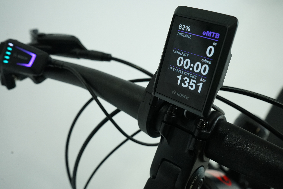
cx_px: 142
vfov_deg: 36.9
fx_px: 283
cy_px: 94
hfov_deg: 53.1
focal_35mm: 36
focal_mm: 36
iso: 2500
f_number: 8
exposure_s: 1/200
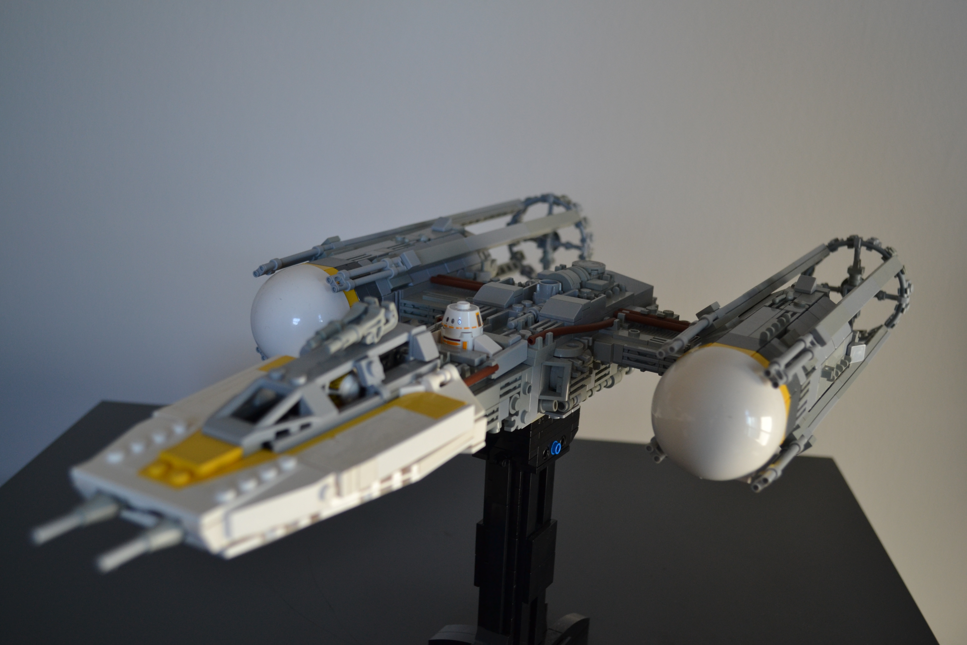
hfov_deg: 49.6
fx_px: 1048
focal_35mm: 39
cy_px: 322
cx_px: 484
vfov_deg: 34.2
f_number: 4.2
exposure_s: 1/60
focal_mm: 26
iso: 400
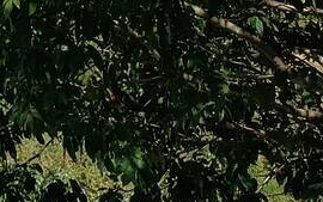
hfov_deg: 12.2
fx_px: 1242
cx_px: -425
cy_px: -284
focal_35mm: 141
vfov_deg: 8.5
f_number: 1.7
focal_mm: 4.71
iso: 50
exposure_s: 1/481
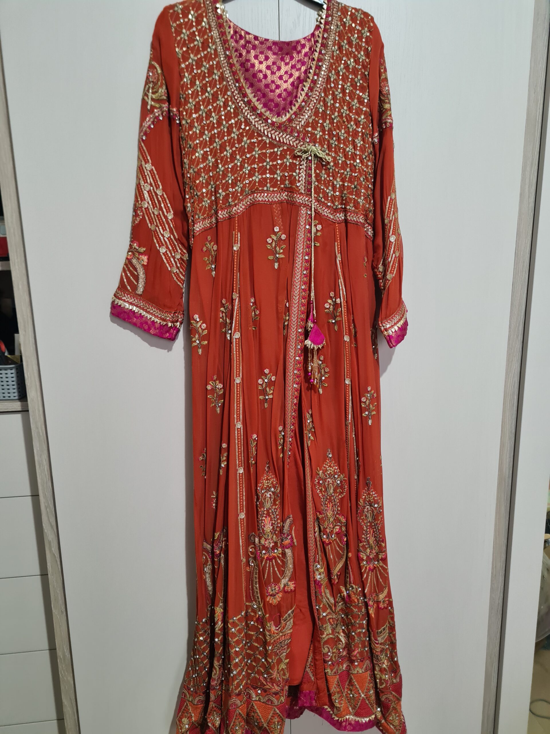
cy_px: 367
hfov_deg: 53.1
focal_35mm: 26
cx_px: 275
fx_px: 551
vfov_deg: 67.3
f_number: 1.8
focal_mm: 5.4
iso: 400
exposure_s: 1/50
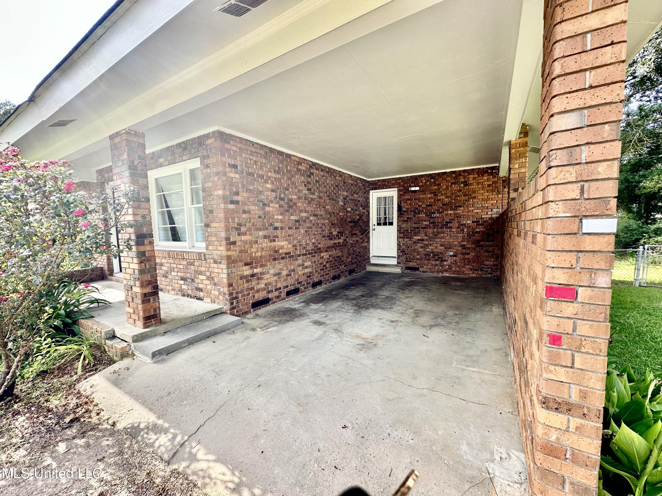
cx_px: 331
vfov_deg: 85.7
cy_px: 248
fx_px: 268
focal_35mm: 14
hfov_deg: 102.1
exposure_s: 1/210
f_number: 2.2
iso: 40
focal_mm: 2.22
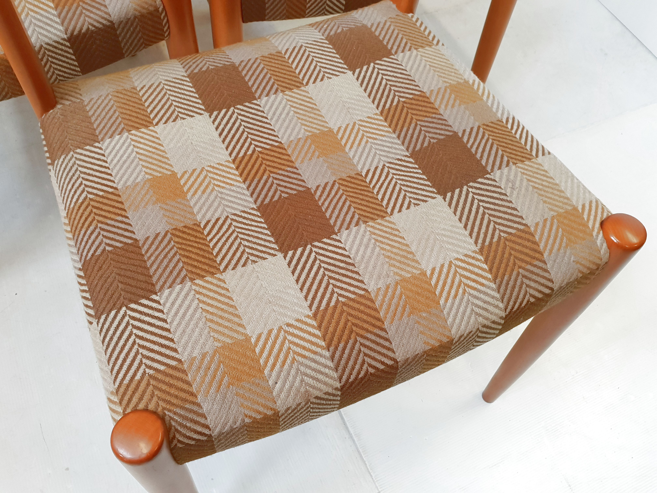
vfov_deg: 53.1
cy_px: 246
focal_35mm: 26
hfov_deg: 67.3
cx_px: 328
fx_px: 493
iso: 160
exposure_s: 1/50
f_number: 2.4
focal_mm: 4.3
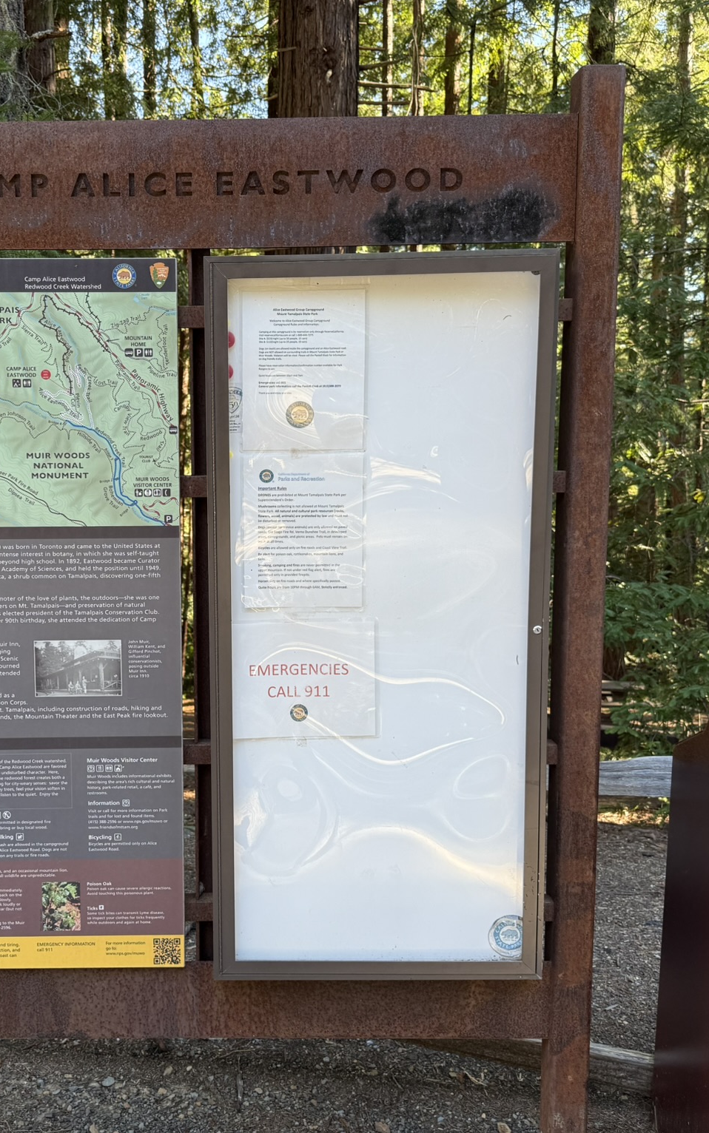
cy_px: 566
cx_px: 229
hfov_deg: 36.8
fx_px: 1051
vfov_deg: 56.7
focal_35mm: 34
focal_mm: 6.76
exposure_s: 1/121
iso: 50
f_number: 1.78
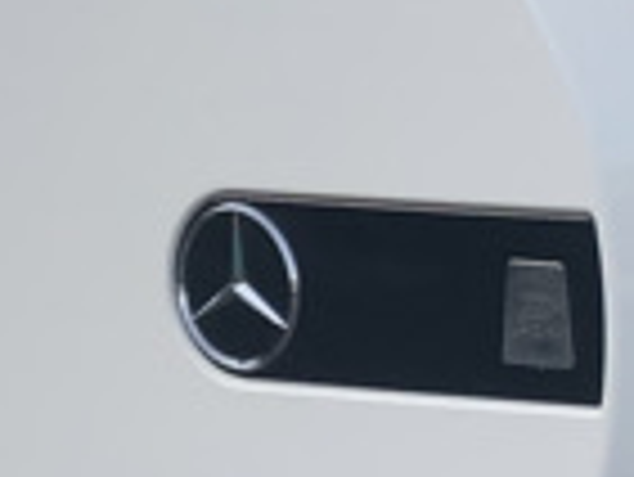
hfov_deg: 5.0
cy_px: 230
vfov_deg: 4.0
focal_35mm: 377
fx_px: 6911
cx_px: 1880
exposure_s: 1/164
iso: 16
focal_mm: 6
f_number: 2.4
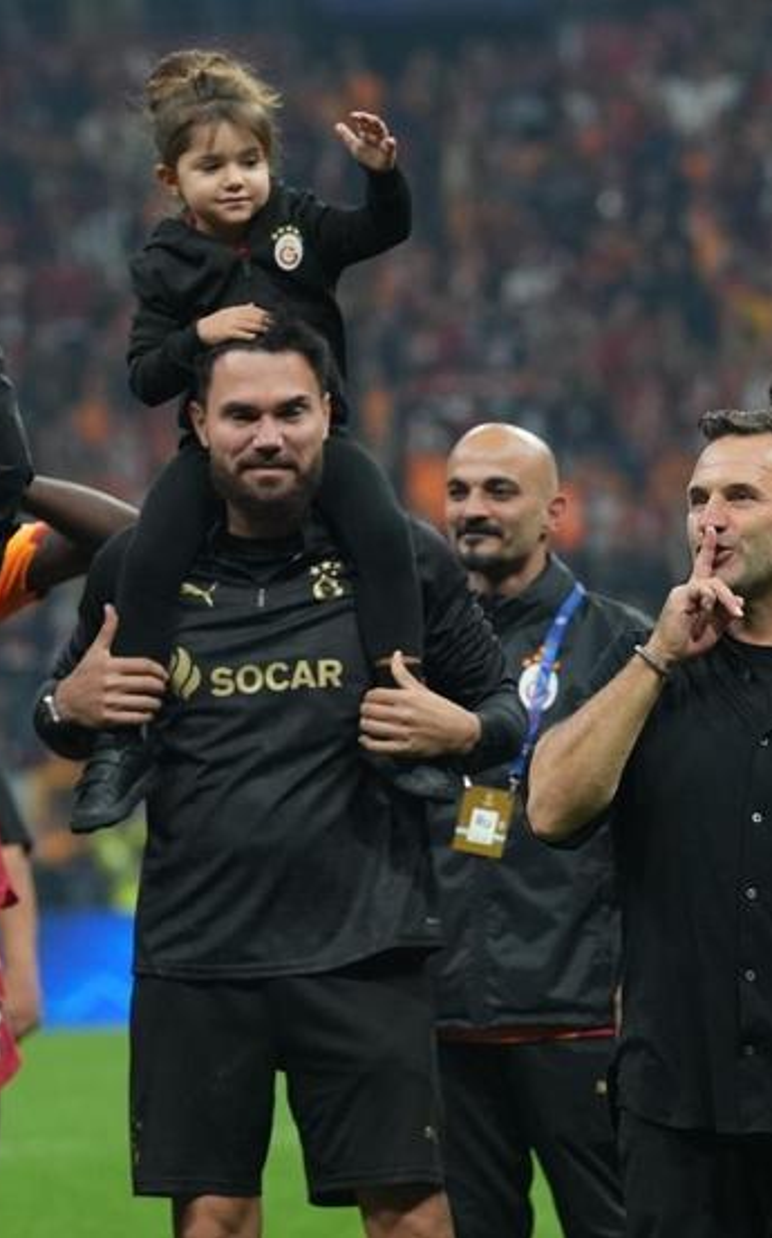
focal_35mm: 419
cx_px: 644
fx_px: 14123
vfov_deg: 5.0
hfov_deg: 3.1
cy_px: 619
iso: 2000
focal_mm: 182
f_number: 4.5
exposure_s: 1/800
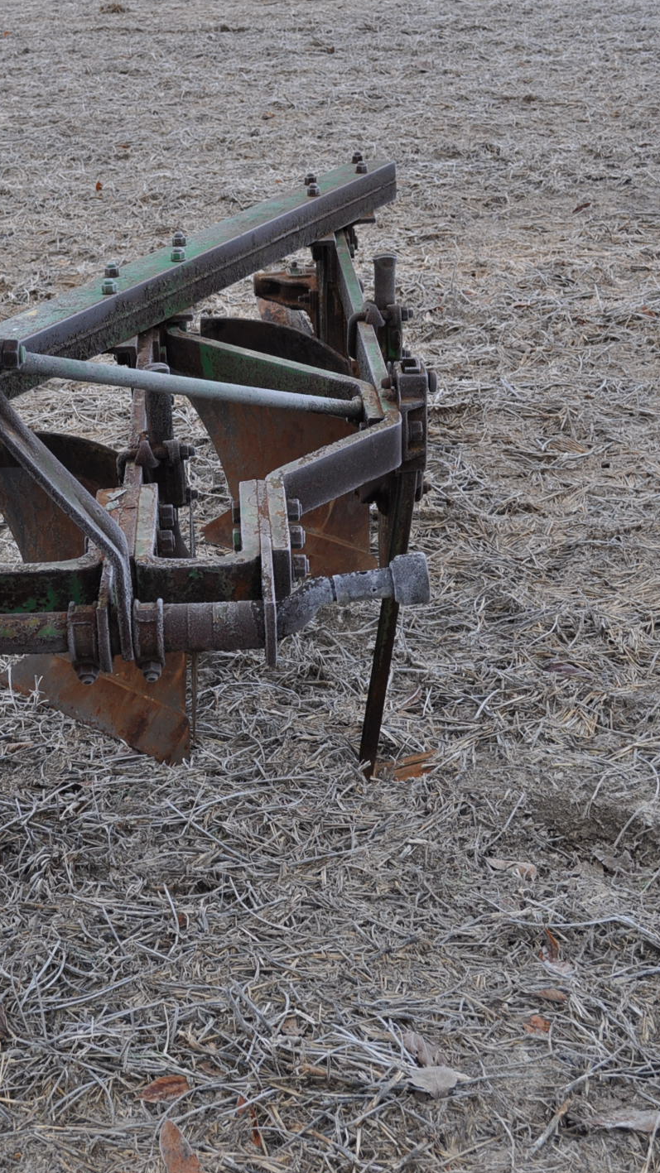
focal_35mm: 57
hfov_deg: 20.9
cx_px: 152
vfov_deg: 36.6
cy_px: 587
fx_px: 1773
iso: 220
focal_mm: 24
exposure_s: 1/125
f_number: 5.6
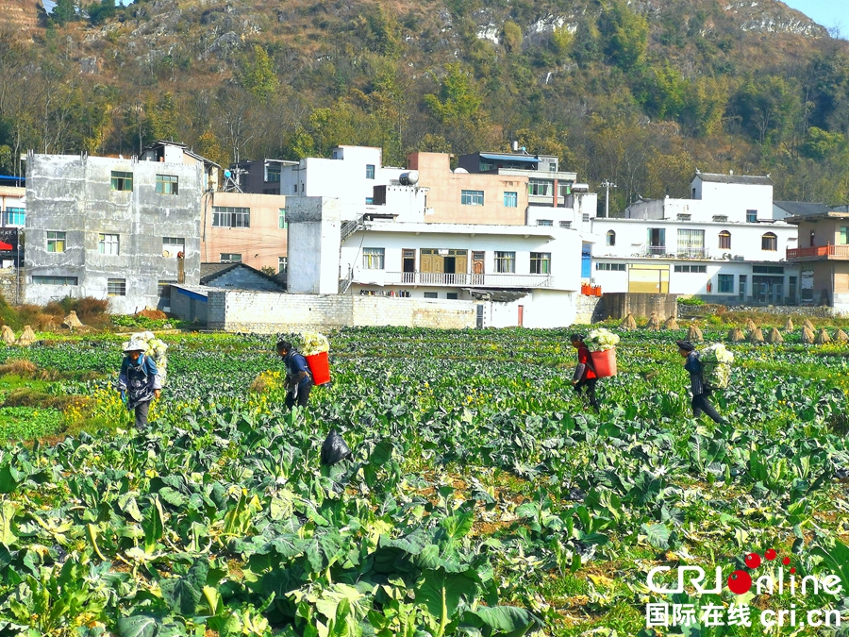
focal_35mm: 81
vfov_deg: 18.2
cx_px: 424
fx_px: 1987
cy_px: 318
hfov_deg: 24.1
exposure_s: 1/1795
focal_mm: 7.48
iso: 50
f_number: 2.4
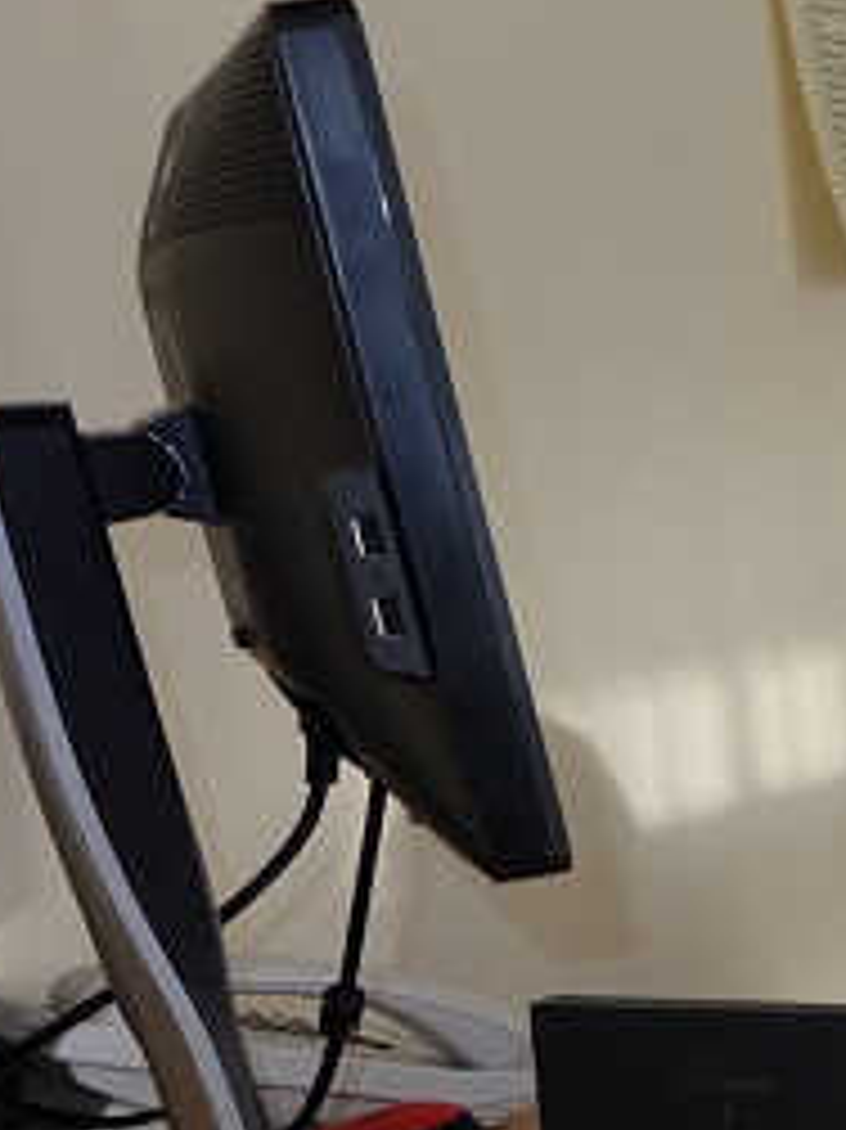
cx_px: 2200
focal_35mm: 94
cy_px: 837
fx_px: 3066
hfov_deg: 11.8
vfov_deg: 20.7
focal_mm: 16
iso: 200
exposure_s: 1/60
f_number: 3.5
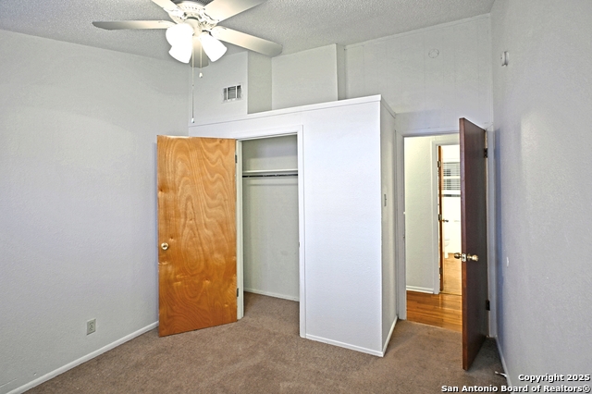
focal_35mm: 18
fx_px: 296
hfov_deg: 90.0
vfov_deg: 67.3
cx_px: 296
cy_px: 197
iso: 200
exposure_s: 1/20
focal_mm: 12
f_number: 3.5
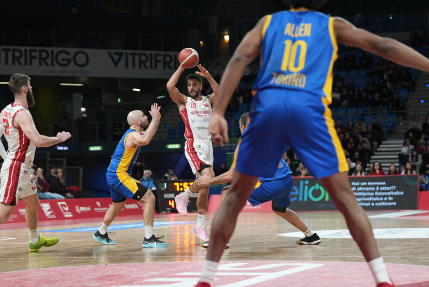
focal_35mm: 99
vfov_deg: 13.9
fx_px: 1181
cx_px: 214
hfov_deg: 20.6
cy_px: 144
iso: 3200
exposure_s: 1/1000
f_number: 3.5
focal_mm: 99
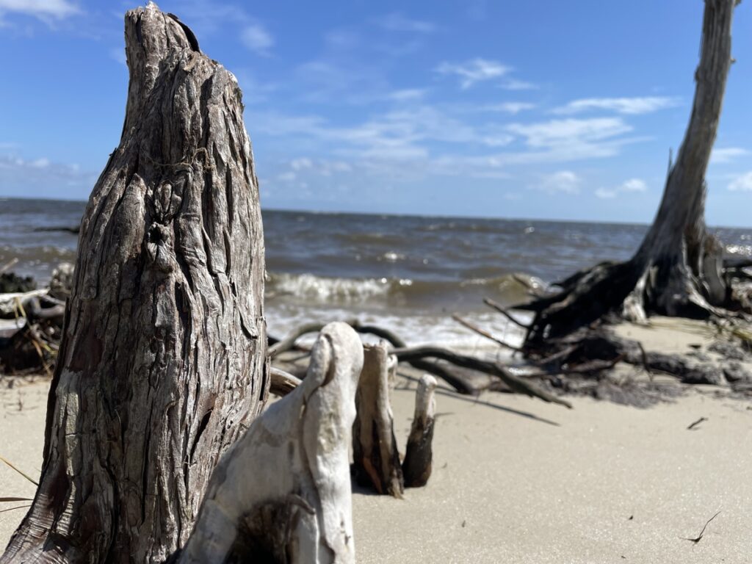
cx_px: 376
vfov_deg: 53.1
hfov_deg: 67.3
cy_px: 282
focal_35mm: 26
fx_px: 565
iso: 32
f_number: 1.6
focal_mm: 4.2
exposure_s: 1/5051
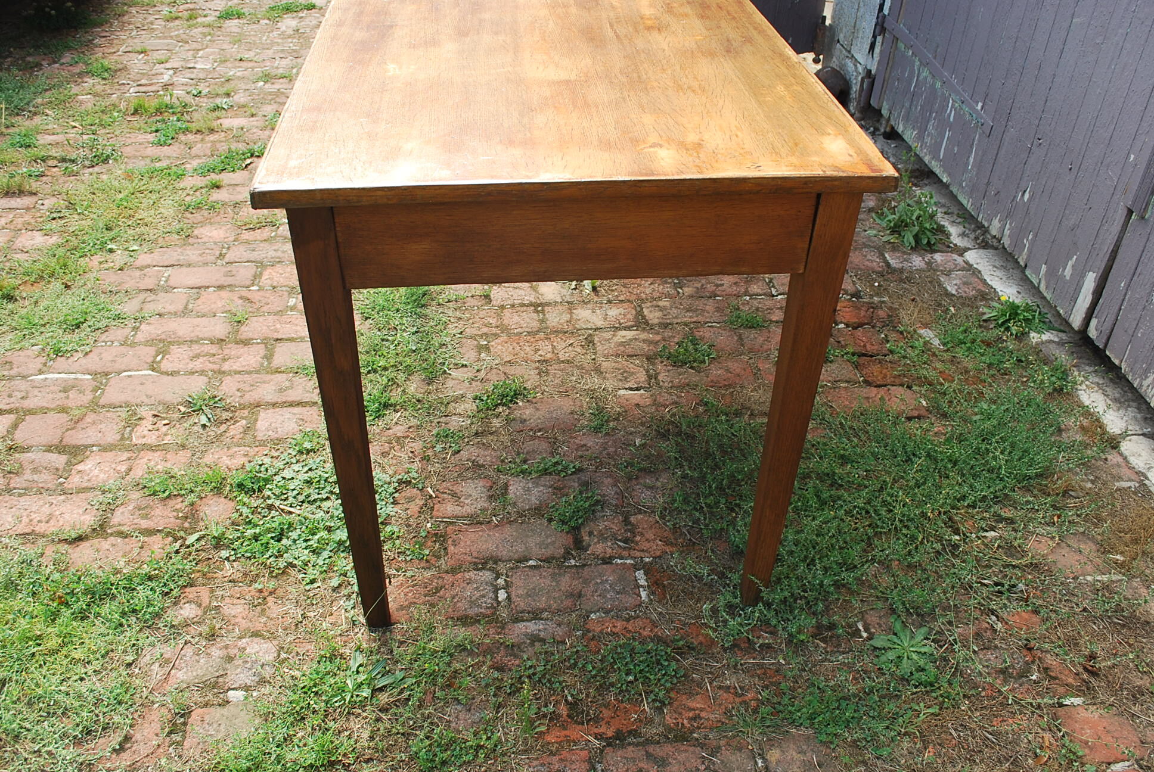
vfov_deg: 43.7
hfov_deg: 61.9
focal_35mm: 30
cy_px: 386
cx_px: 577
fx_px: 963
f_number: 5.6
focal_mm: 20
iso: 200
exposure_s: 1/125
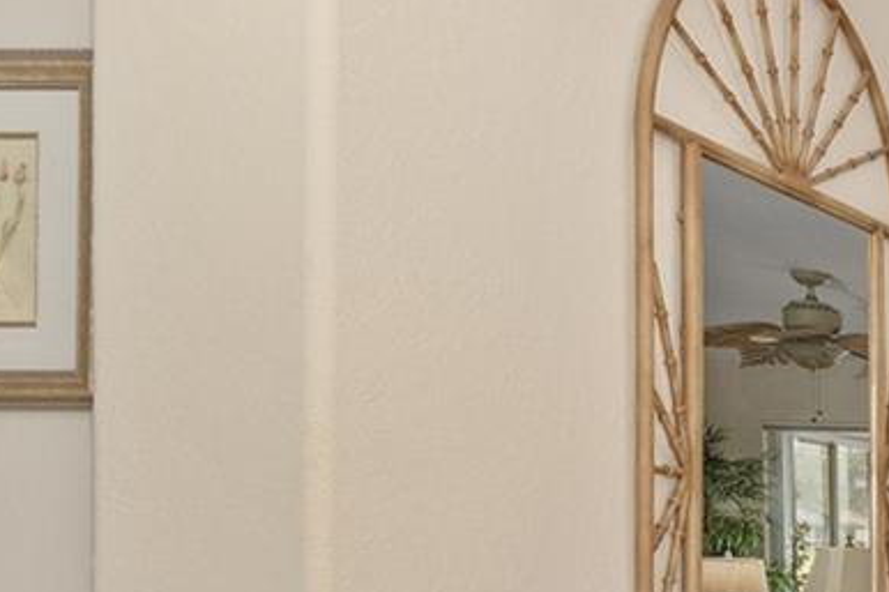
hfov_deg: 22.2
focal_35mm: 58
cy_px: 583
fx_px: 1432
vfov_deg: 22.5
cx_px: 1571
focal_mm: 14
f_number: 8
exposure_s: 1/40
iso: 320
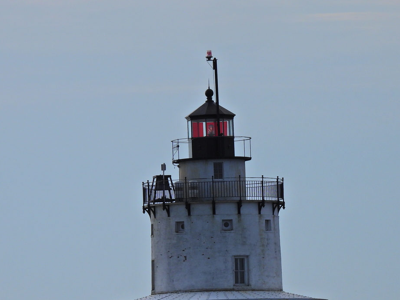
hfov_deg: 4.5
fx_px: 5142
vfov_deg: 3.3
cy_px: 203
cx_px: 236
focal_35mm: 445
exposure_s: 1/1250
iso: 100
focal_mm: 57.1
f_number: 6.3
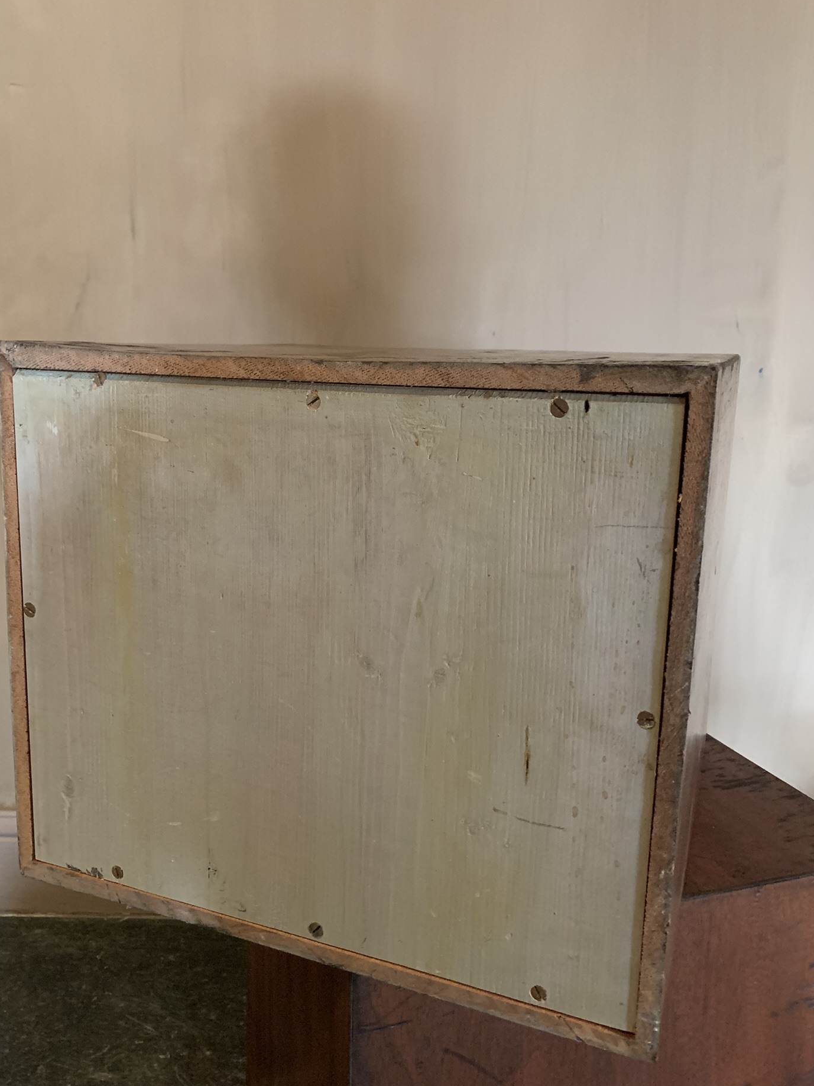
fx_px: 909
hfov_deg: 48.2
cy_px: 514
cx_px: 374
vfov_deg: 61.6
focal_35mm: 29
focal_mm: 4.25
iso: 500
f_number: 1.8
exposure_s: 1/25
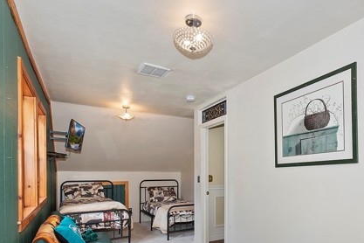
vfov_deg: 53.4
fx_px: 233
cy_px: 173
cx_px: 231
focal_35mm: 23
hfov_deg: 74.6
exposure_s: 1/30
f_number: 8
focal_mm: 10
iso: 400
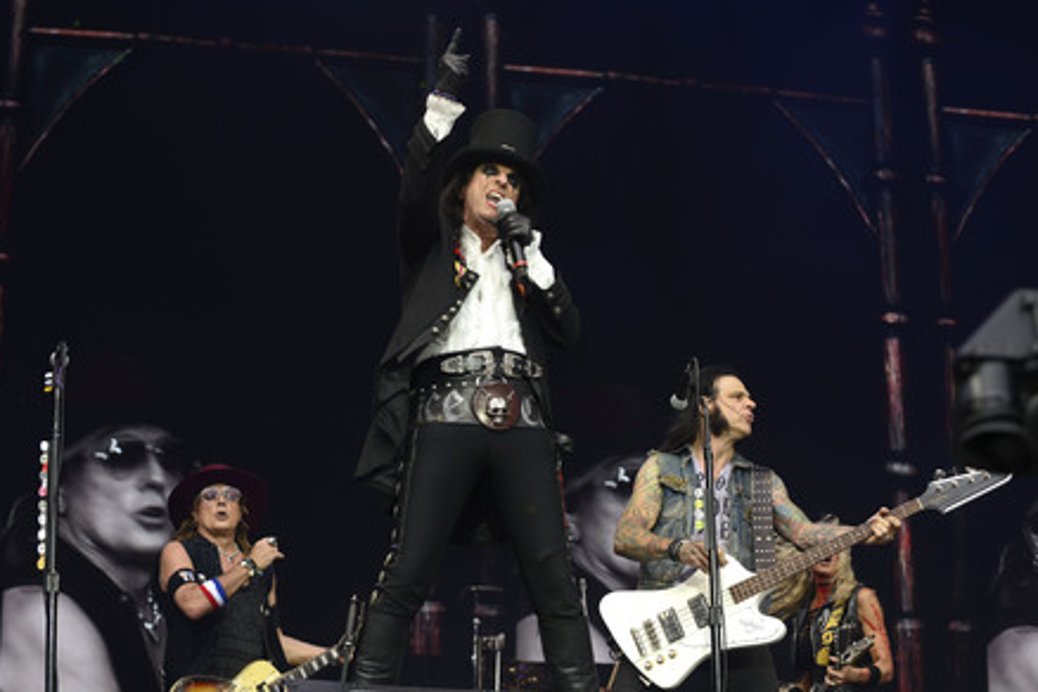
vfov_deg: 18.9
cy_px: 348
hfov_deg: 28.1
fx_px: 2076
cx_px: 525
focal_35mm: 72
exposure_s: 1/800
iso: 320
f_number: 5
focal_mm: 70
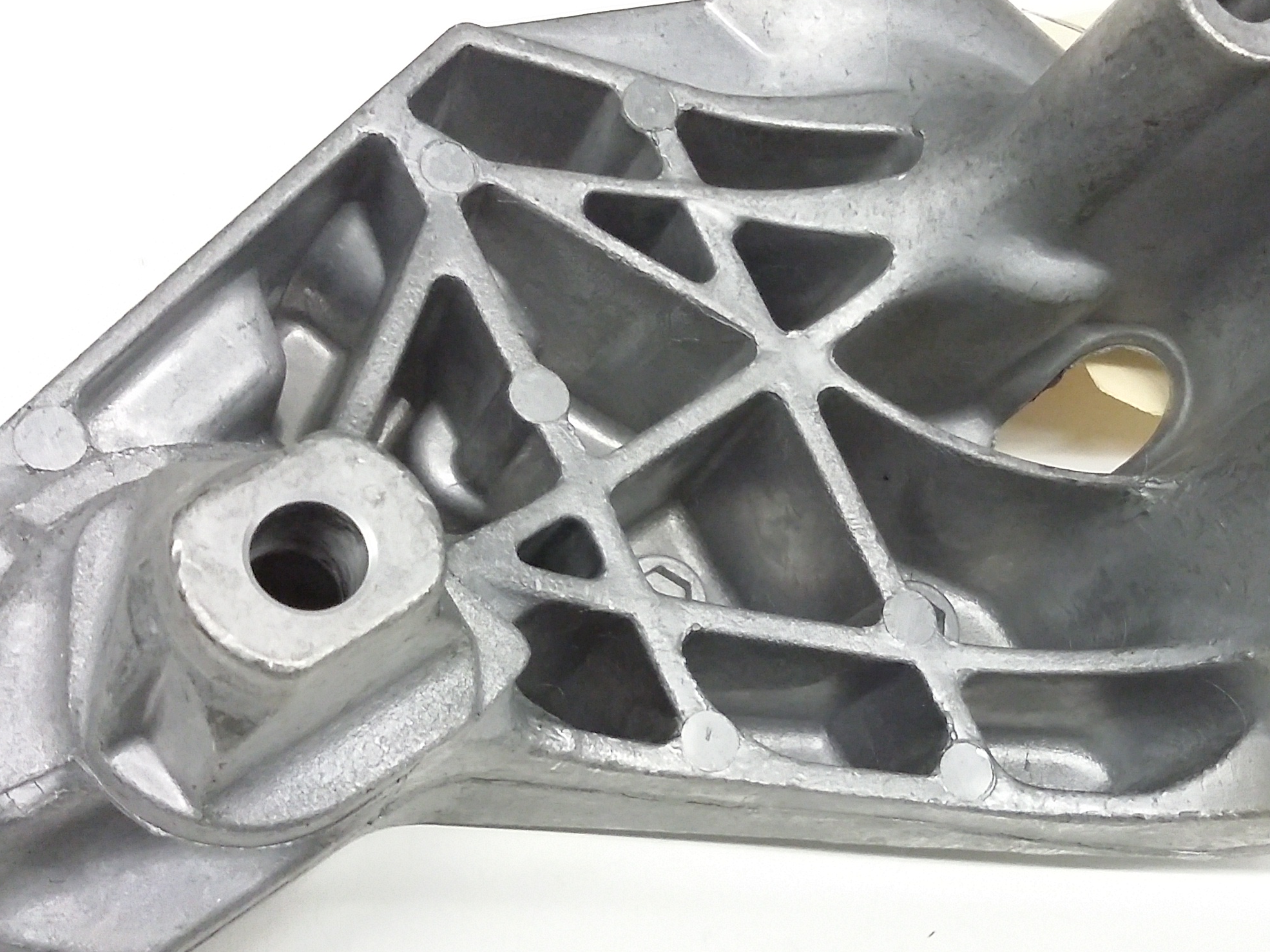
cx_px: 817
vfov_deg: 27.5
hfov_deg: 35.9
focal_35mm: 53
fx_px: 1944
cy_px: 553
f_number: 2.4
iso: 320
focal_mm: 3.4
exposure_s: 1/15
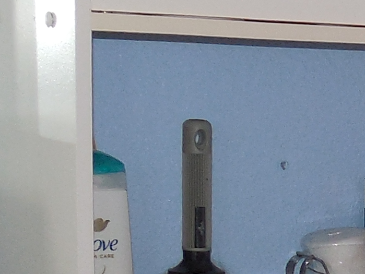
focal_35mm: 175
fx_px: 1846
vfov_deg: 8.3
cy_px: 405
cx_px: 717
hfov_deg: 10.4
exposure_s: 1/25
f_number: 3.3
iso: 125
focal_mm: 4.5
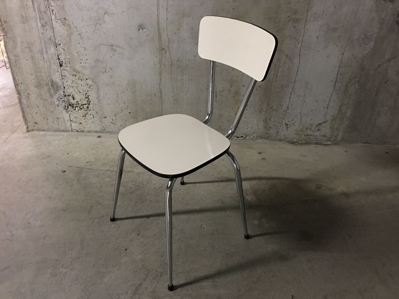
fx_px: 334
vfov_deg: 48.2
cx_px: 200
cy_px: 150
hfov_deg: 61.7
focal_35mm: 29
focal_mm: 4.15
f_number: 2.2
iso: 200
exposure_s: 1/8
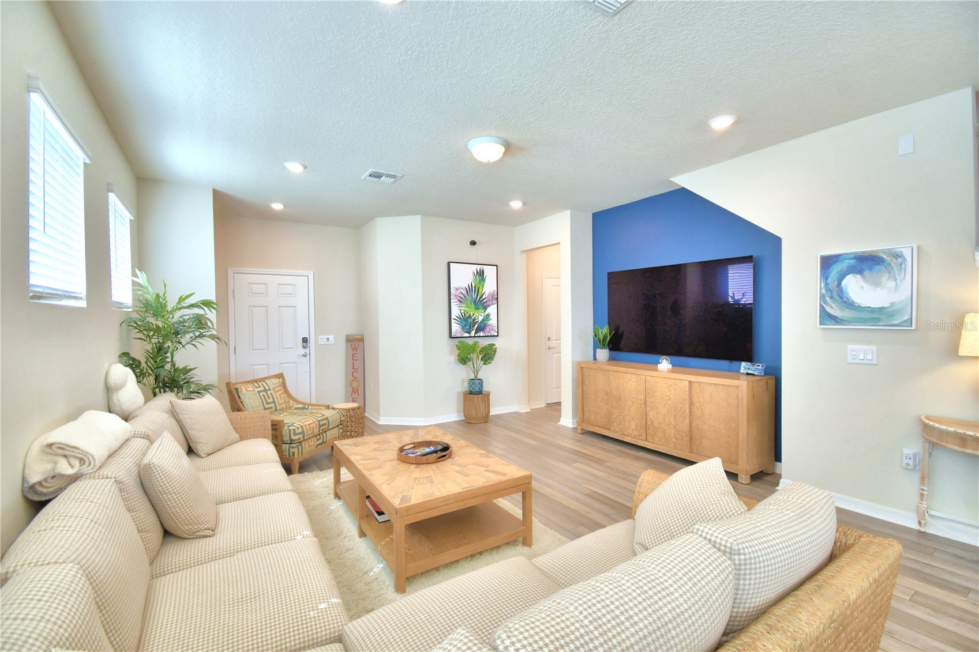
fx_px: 408
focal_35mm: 15
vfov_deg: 77.3
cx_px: 490
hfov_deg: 100.4
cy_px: 326
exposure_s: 1/100
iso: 400
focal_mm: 10
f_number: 4.5
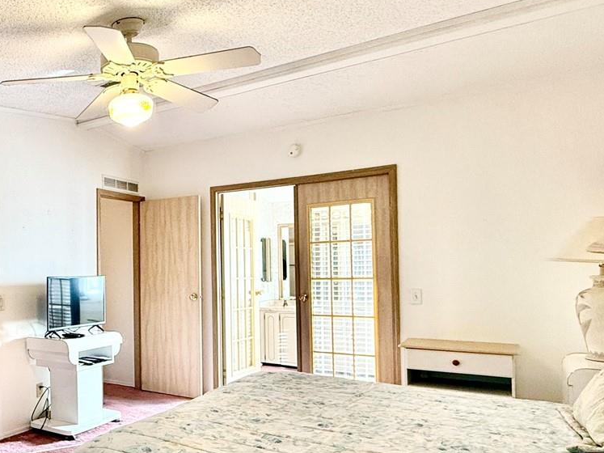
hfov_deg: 54.7
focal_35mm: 30
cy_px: 268
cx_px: 100
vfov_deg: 46.6
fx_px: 523
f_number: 2.2
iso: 160
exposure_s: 1/120
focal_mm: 2.22
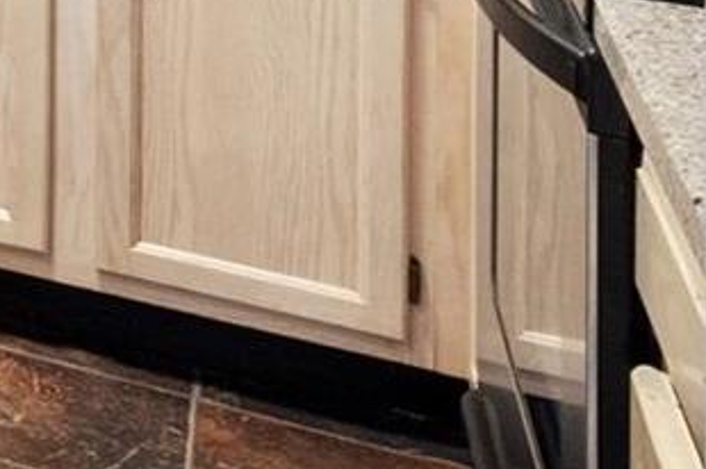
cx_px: -1079
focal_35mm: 93
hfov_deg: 13.8
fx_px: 1822
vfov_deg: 12.1
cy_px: -624
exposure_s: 1/4
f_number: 8
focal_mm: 9
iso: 400
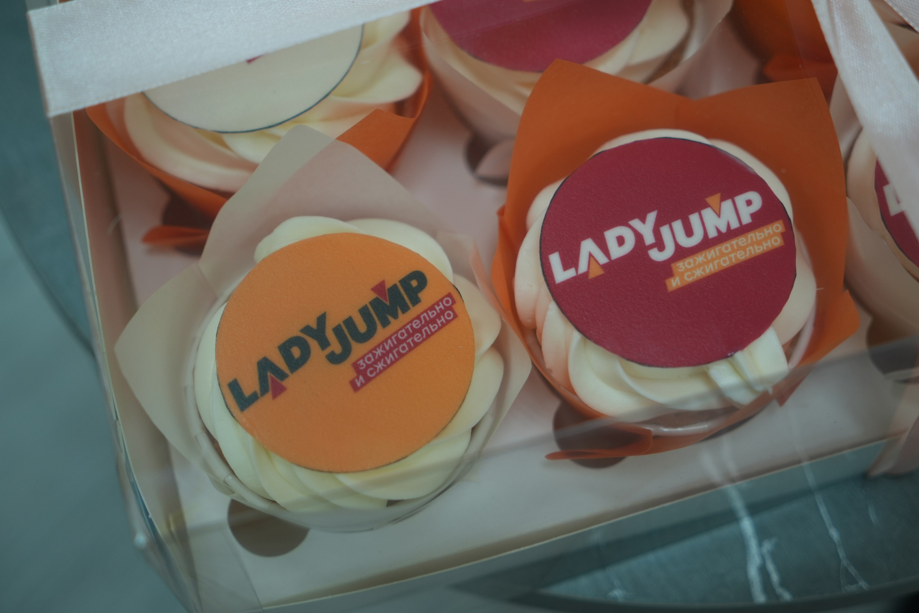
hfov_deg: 31.4
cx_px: 467
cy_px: 284
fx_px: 1634
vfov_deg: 21.2
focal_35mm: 64
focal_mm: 59
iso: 500
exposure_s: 1/160
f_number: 4
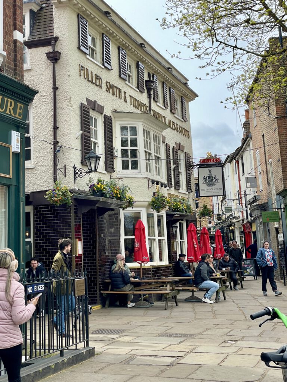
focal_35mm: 52
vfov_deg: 36.8
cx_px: 144
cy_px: 191
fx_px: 575
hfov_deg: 28.0
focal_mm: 6
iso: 25
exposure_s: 1/320
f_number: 2
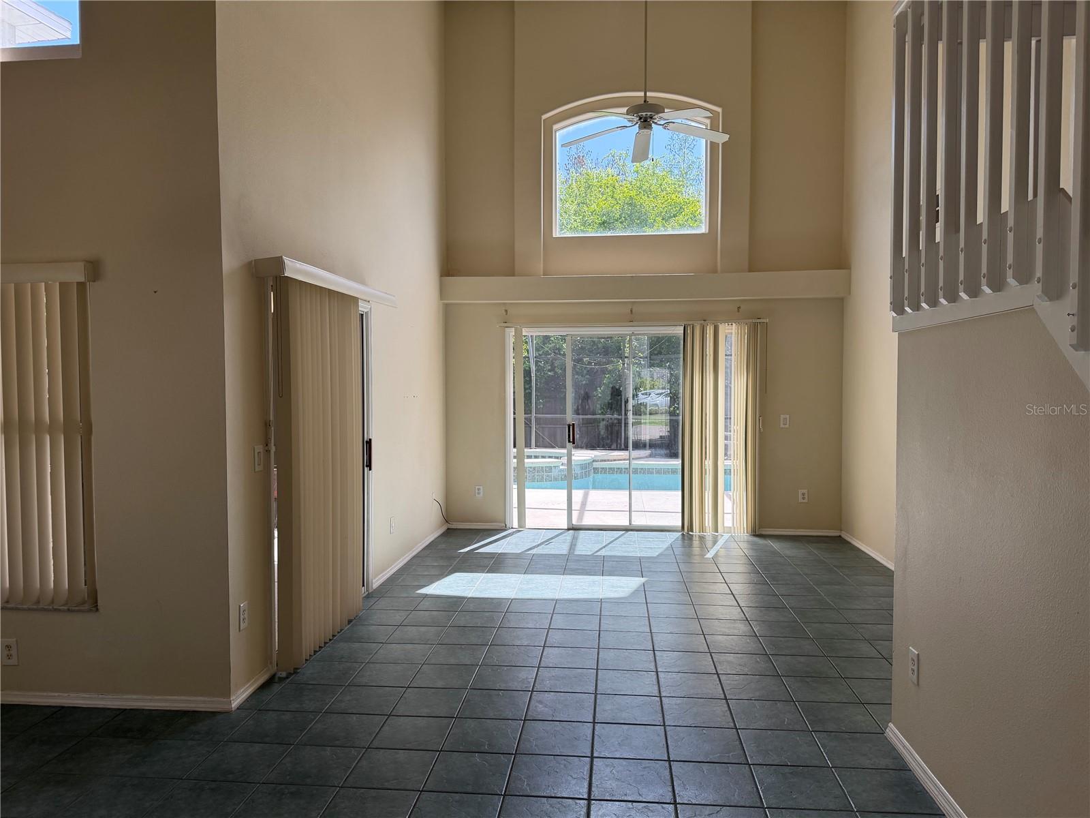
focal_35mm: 24
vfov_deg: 56.8
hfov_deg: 71.6
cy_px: 409
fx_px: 756
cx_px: 545
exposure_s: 1/868
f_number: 1.78
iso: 100
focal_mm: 6.76
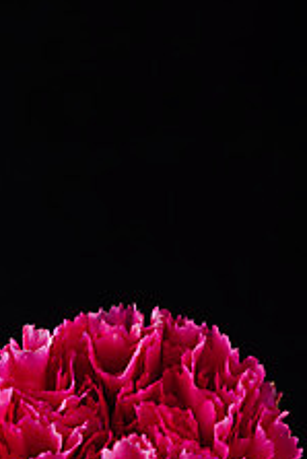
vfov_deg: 10.9
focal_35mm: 188
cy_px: 290
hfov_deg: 7.3
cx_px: 207
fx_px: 2401
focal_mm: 105
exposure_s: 1/125
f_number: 14
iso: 100
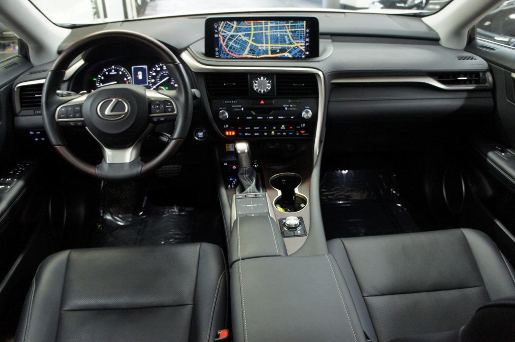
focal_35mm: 27
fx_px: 386
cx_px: 258
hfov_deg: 67.4
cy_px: 171
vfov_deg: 47.9
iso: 1250
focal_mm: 18
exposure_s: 1/30
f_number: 3.5
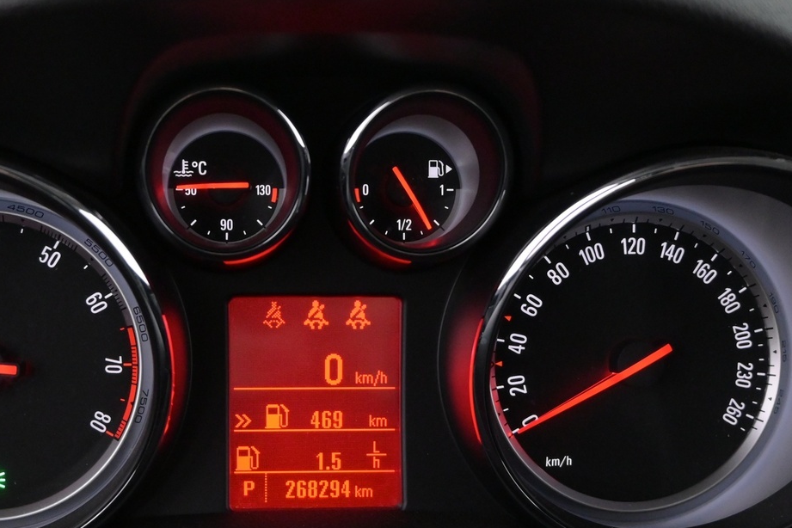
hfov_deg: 38.4
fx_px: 1132
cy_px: 351
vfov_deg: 26.1
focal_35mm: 51
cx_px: 307
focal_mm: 19.5
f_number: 4
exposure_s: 1/60
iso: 2500
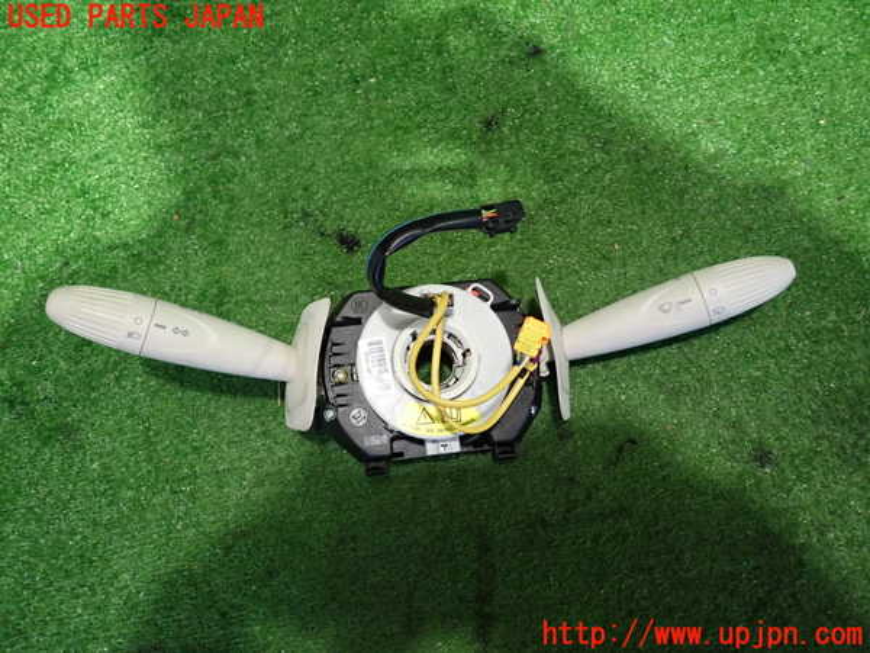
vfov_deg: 54.9
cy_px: 326
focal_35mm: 25
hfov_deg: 69.4
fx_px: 628
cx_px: 435
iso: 640
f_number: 2
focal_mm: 4.5
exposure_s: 1/30
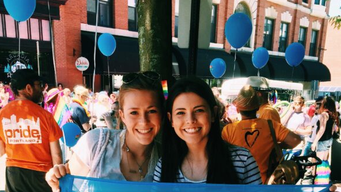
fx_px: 389
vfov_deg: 25.7
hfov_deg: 47.3
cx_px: 173
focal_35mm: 43
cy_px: 209
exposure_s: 1/329
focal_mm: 4.15
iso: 32
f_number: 2.2
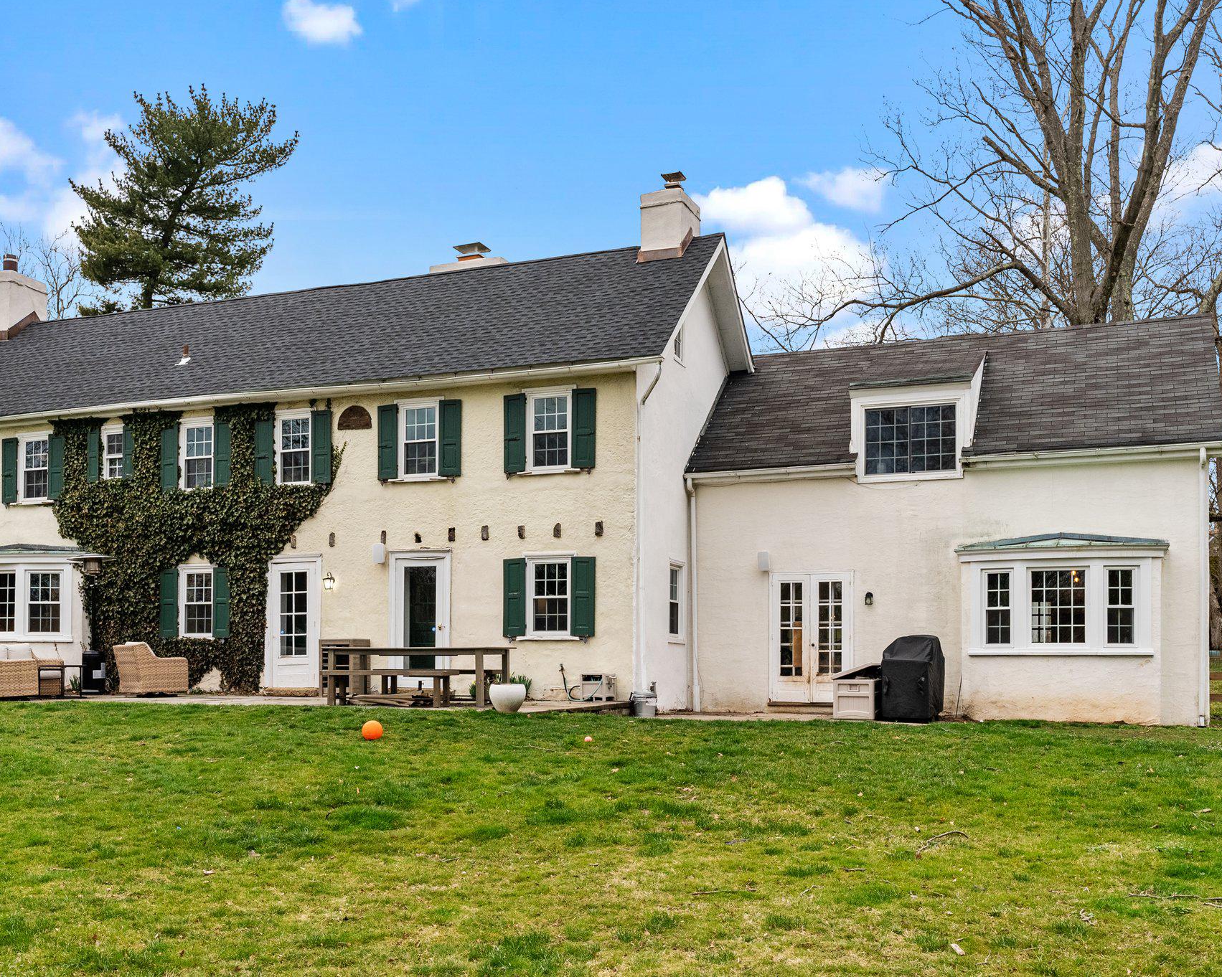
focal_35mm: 35
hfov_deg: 51.2
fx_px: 1266
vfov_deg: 42.2
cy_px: 487
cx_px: 493
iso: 500
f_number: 11
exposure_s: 1/100
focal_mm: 31
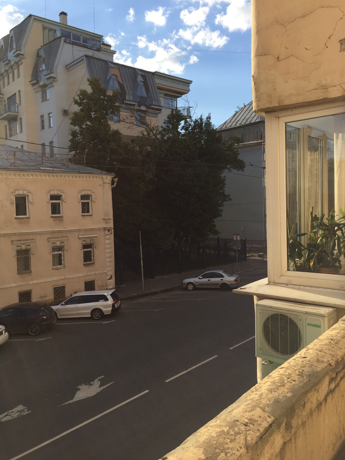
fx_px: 385
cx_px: 172
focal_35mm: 29
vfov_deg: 61.7
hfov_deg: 48.2
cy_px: 230
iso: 32
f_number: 2.2
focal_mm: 4.15
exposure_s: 1/1163
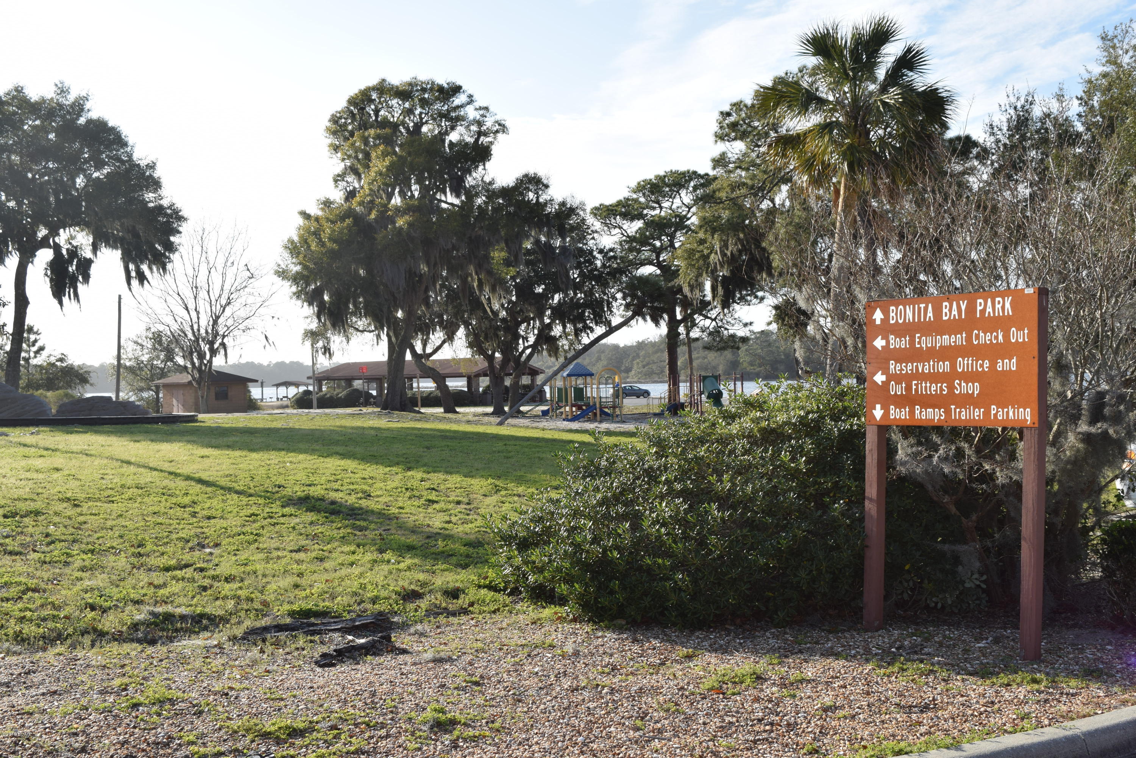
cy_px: 379
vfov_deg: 35.5
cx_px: 568
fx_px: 1183
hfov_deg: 51.3
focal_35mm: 38
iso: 100
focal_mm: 25
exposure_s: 1/200
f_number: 8
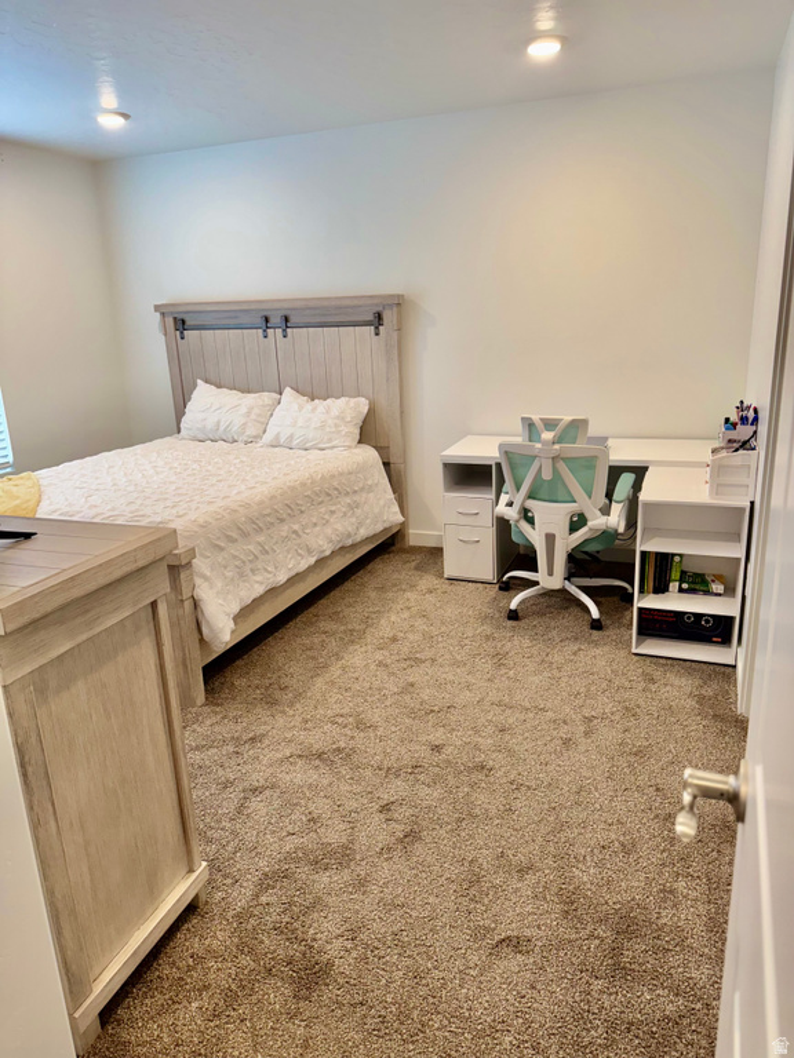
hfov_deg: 56.8
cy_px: 529
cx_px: 397
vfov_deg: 71.6
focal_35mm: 24
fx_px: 734
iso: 160
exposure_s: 1/120
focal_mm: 6.76
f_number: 1.78
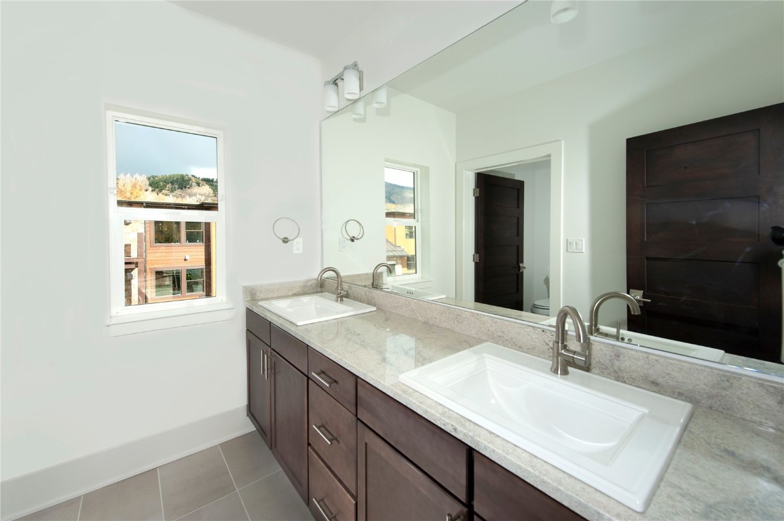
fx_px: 305
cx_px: 392
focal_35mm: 14
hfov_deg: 104.3
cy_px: 260
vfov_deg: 81.1
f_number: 8
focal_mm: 14
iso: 250
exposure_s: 1/200
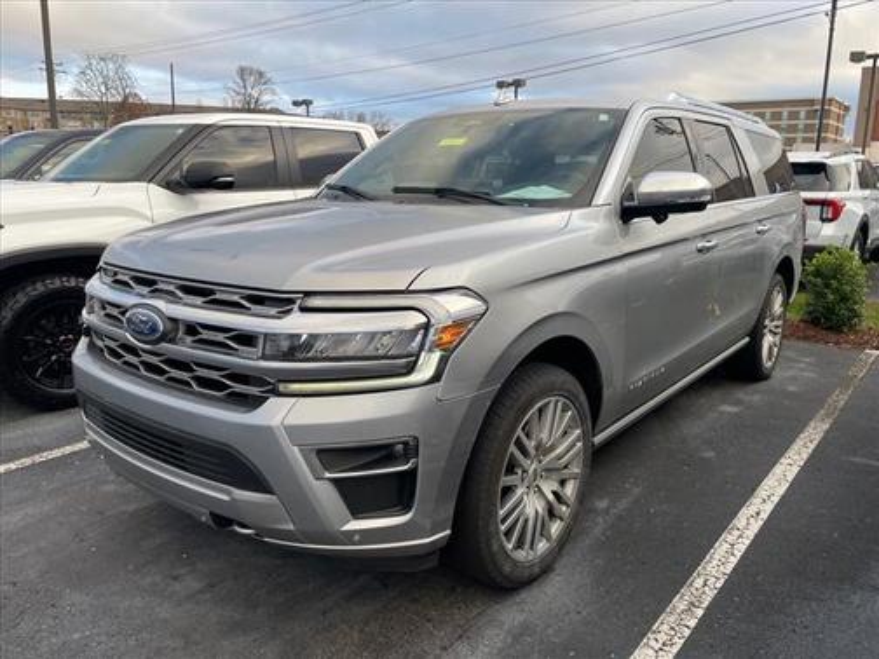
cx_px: 440
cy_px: 330
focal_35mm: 26
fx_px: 660
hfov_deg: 67.3
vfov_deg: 53.1
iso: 32
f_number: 1.6
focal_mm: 4.2
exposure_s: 1/409
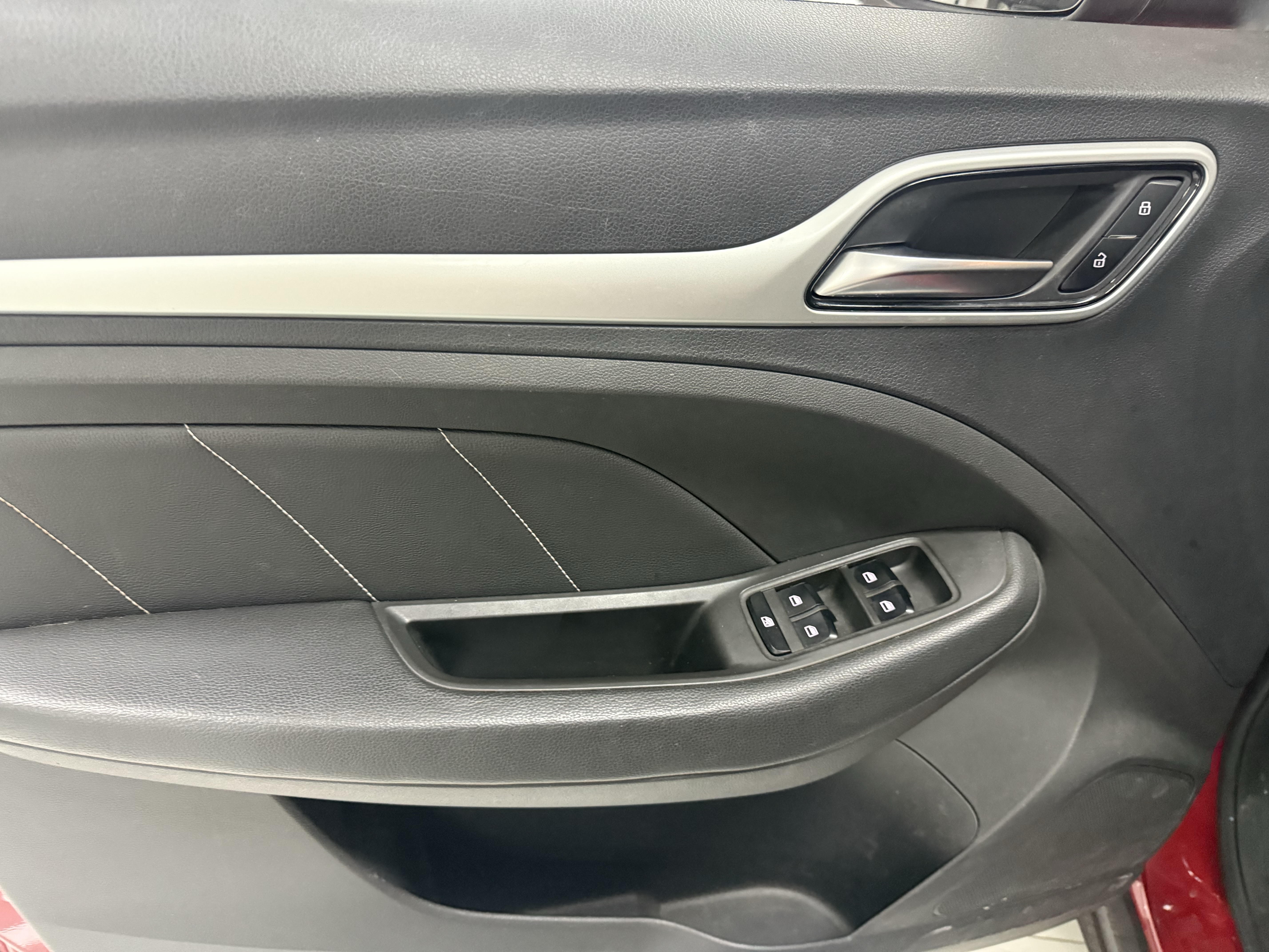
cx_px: 634
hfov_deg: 71.6
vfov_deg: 56.8
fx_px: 880
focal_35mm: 24
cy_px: 476
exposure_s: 1/60
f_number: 1.78
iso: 800
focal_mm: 6.76
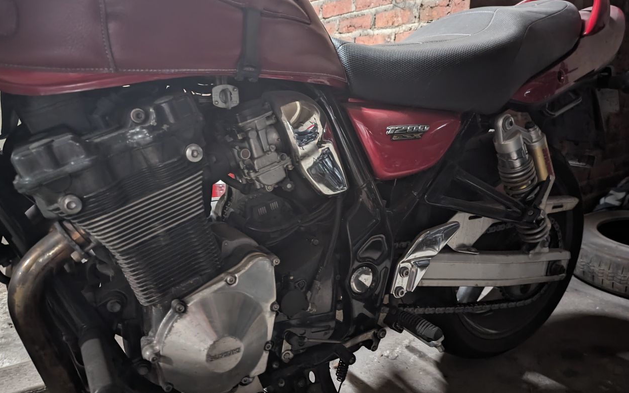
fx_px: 446
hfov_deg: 70.4
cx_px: 309
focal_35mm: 26
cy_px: 217
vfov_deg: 47.5
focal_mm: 6.81
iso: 2852
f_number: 1.85
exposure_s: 1/14.9
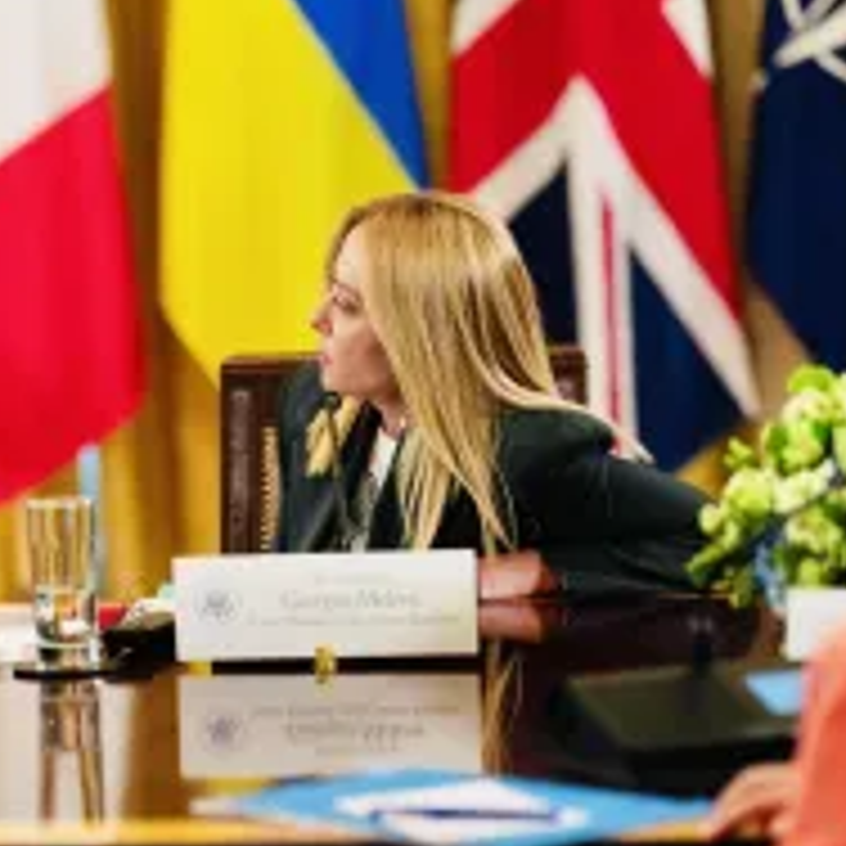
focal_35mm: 152
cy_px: 416
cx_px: 153
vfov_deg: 11.5
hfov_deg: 11.4
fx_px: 4203
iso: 2500
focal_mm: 84
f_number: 2
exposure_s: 1/250
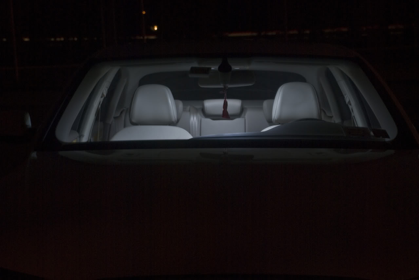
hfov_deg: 21.9
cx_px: 210
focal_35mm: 93
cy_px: 140
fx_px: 1084
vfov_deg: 14.7
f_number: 6.3
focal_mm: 62
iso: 100
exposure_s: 13
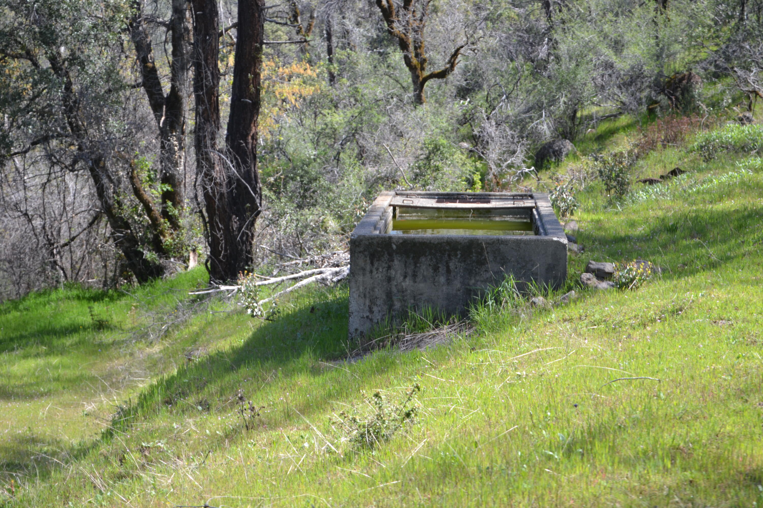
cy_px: 254
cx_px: 382
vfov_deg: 16.6
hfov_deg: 24.6
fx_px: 1748
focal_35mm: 82
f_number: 5.6
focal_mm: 55
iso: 140
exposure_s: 1/125
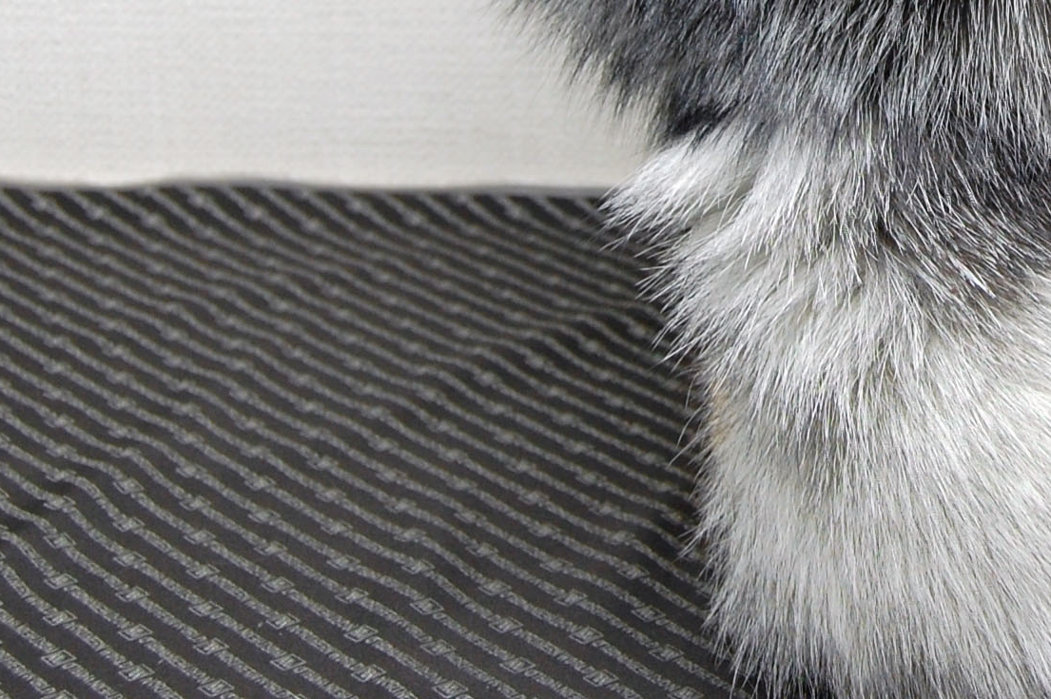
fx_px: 2859
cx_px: 1007
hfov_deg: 20.3
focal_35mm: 98
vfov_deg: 13.6
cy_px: -84
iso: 400
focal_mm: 24
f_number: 5
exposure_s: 1/100
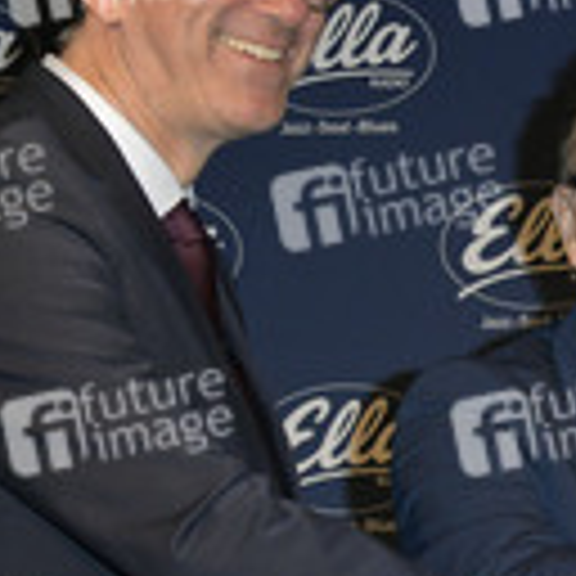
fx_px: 3935
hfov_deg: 8.2
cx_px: 898
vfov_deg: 8.4
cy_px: 310
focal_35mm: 209
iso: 2000
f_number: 6.3
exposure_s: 1/250
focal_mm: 70
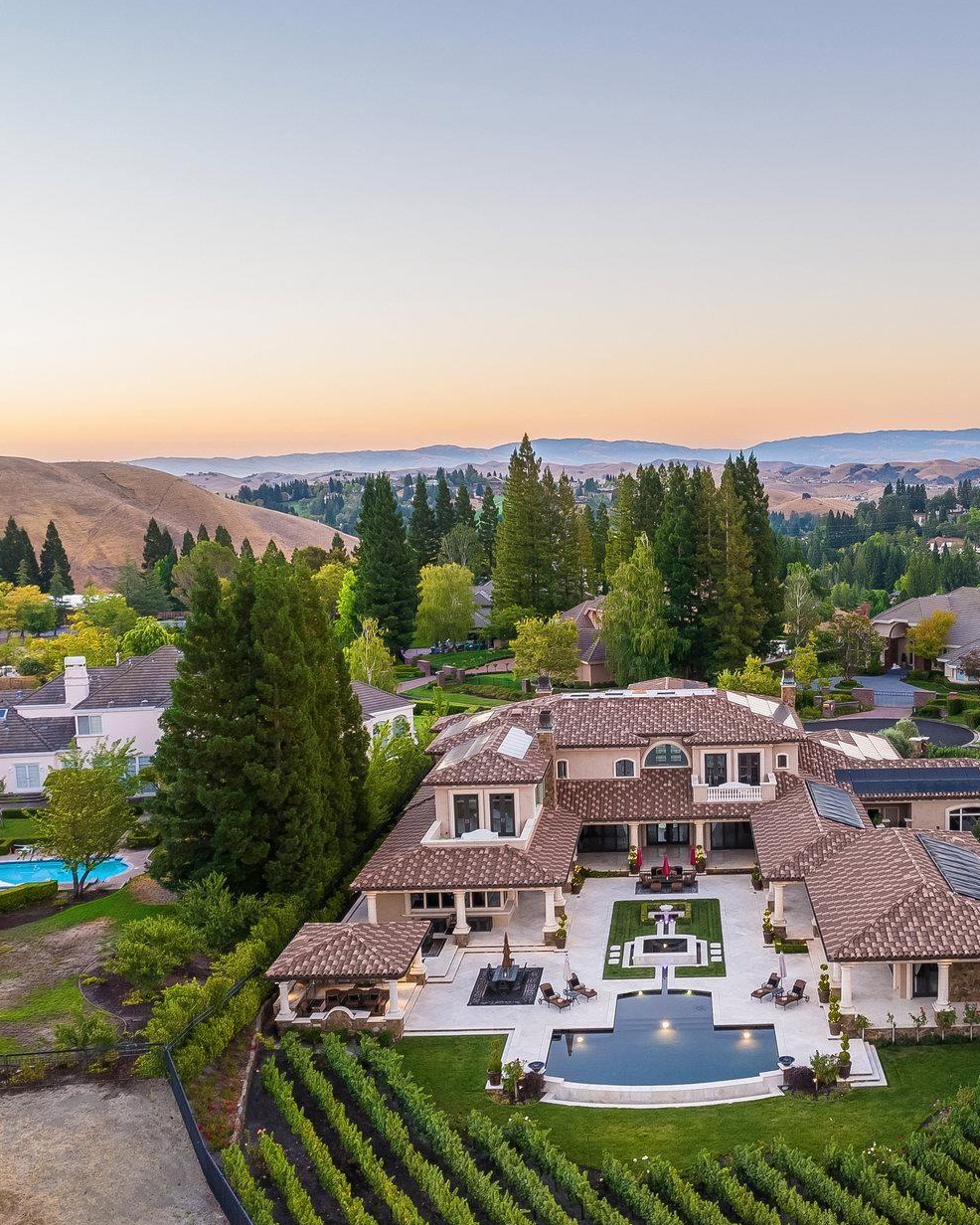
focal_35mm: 38
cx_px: 699
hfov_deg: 38.4
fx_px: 1377
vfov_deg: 47.9
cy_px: 652
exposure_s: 1/15
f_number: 2.8
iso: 100
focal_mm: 12.29
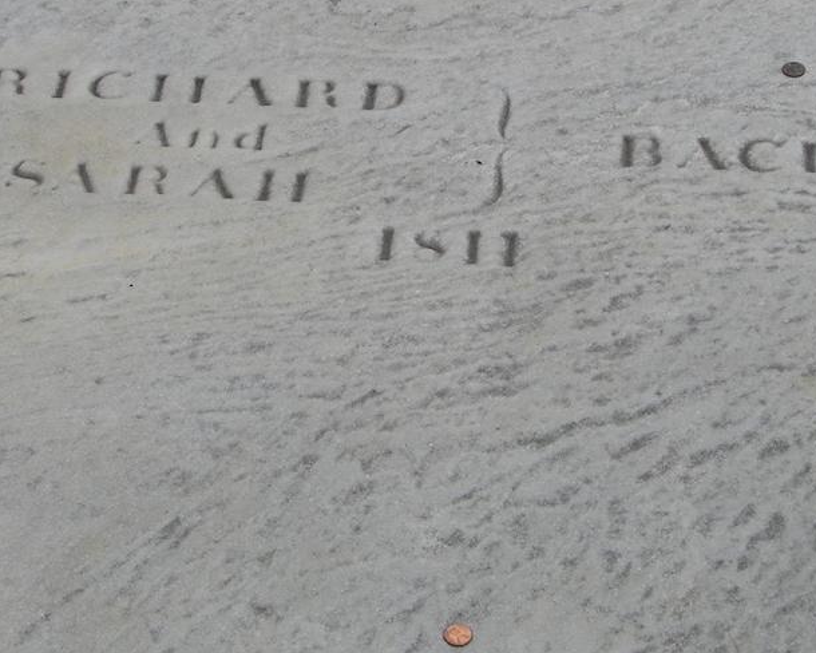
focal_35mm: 113
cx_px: 405
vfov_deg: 13.6
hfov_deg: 17.0
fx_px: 2729
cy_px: 205
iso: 64
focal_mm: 11.4
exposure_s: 1/640
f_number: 4
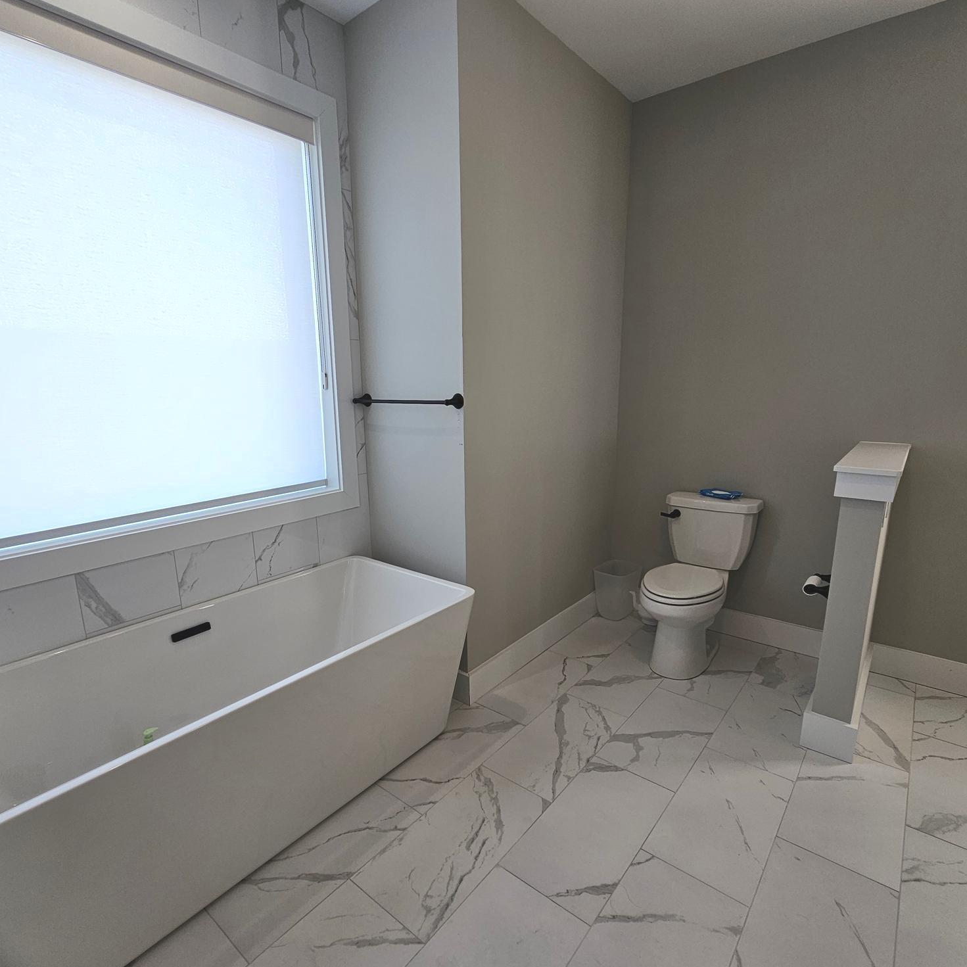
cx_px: 484
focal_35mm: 16
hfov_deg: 87.4
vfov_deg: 87.4
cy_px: 504
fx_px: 506
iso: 50
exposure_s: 1/172
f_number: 2.2
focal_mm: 2.2
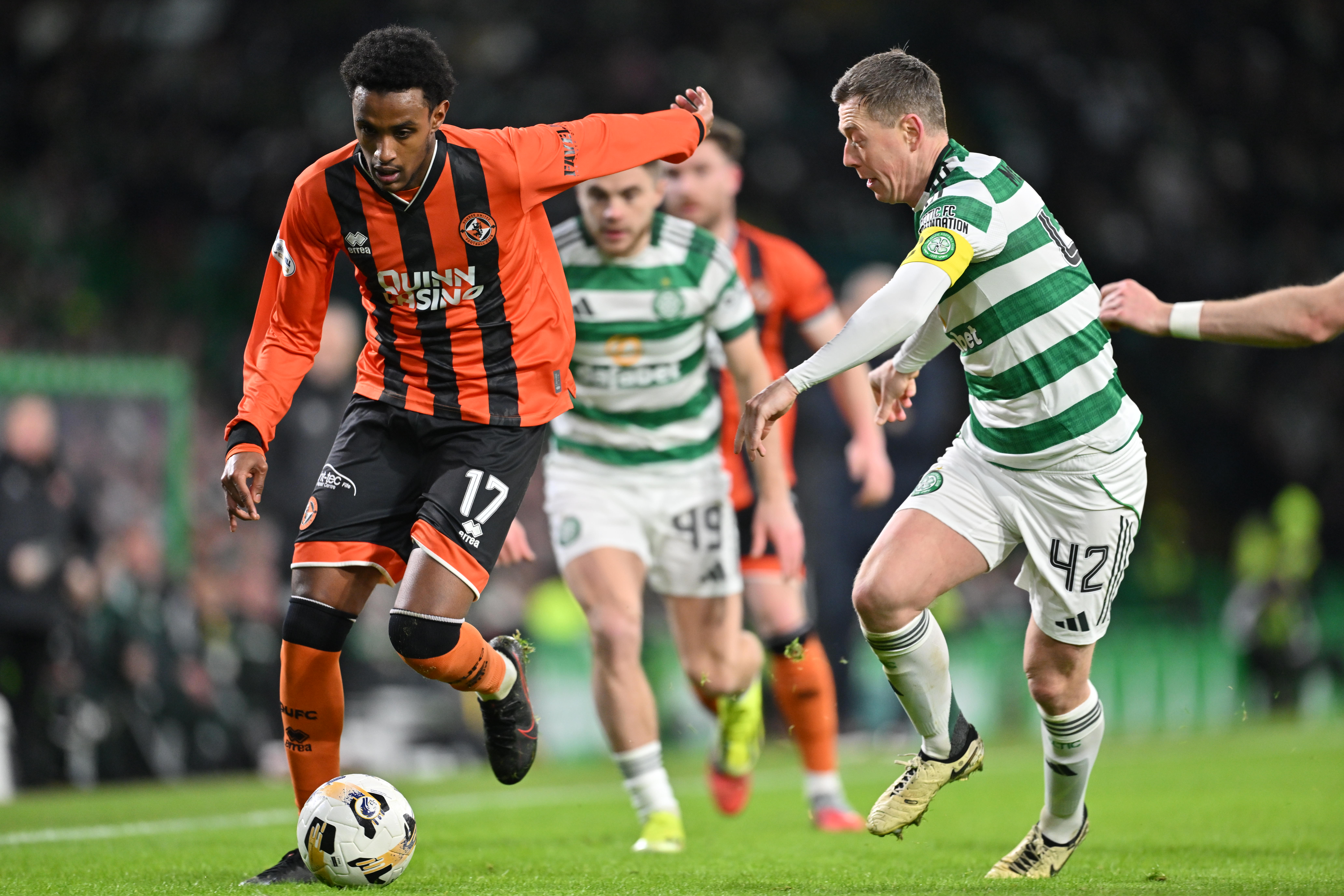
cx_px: 672
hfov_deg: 5.2
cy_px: 448
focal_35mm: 400
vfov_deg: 3.4
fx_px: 14932
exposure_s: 1/1000
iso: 1250
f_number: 2.8
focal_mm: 400
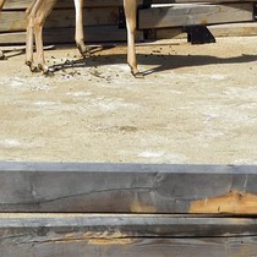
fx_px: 3158
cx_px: -102
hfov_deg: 4.6
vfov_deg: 4.4
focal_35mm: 376
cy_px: -677
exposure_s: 1/250
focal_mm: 58
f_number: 11
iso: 160
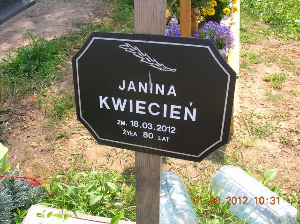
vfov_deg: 41.7
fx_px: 294
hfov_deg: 54.0
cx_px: 150
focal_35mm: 34
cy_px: 112
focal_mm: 5.7
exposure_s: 1/103
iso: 50
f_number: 4.9
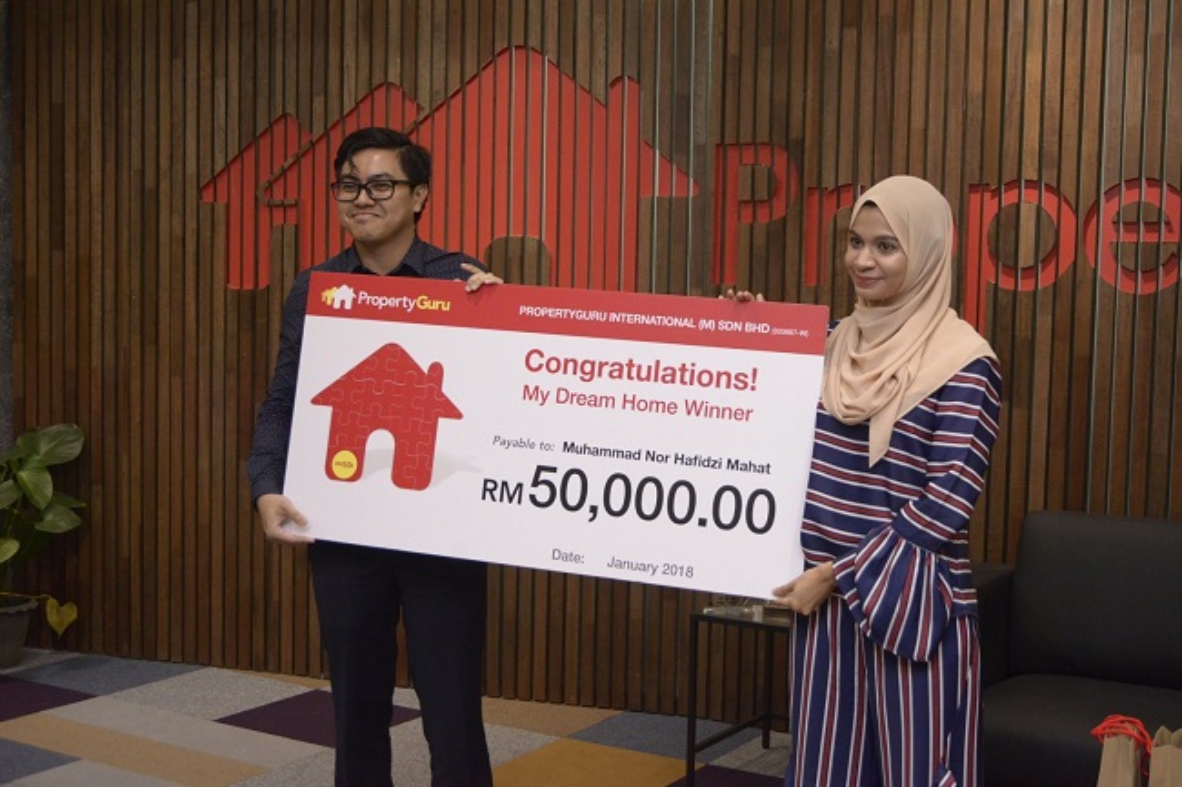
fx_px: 1576
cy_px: 394
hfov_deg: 41.1
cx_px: 591
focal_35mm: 48
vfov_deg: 28.1
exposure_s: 1/200
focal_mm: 48
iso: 5000
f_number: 6.3
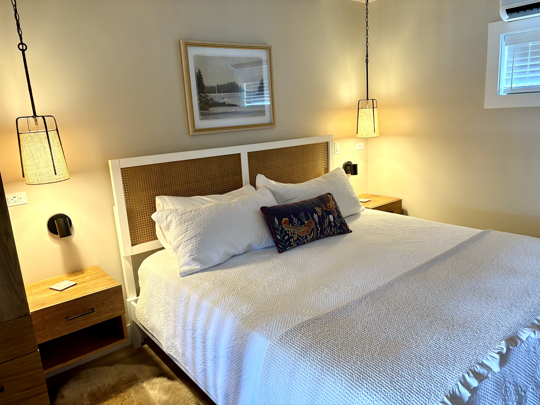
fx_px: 406
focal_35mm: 26
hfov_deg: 67.3
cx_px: 270
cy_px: 202
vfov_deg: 53.1
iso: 250
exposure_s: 1/60
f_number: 1.6
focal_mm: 5.96
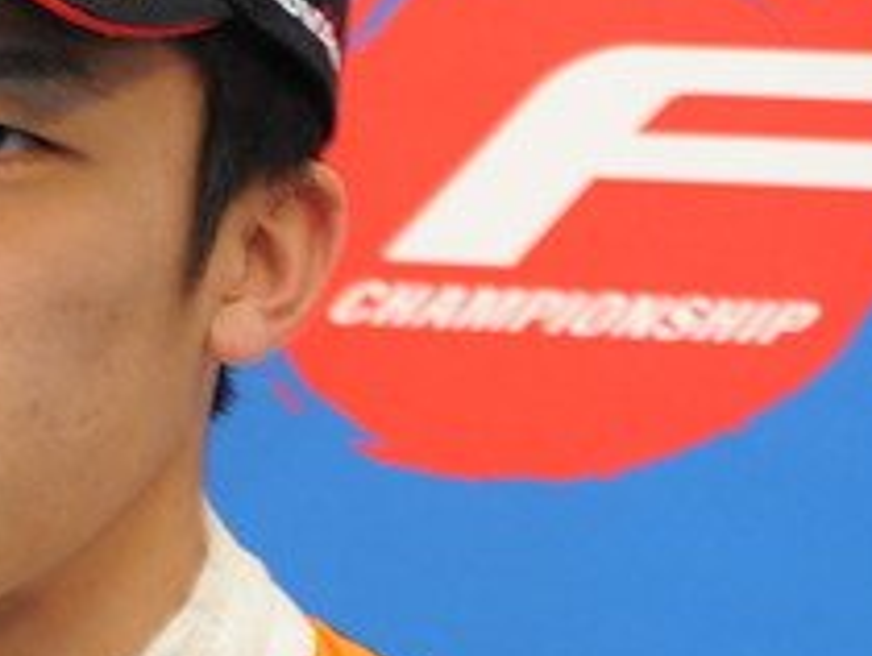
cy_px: 548
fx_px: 16594
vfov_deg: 2.3
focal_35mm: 658
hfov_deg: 3.0
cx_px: -166
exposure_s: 1/60
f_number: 8
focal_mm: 200
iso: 1600
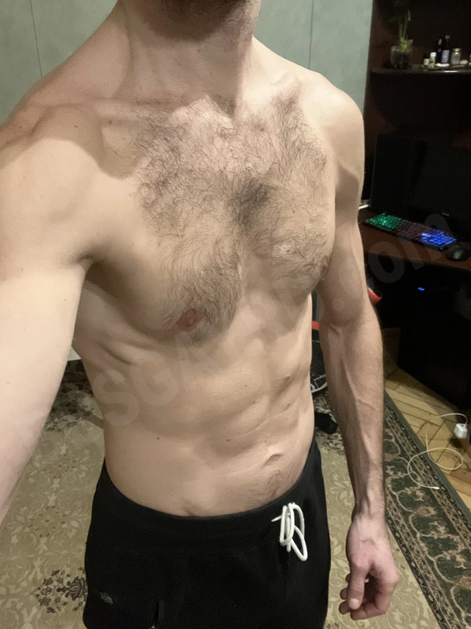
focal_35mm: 30
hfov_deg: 46.8
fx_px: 544
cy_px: 314
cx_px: 236
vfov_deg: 60.0
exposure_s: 1/20
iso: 640
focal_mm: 2.71
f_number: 2.2
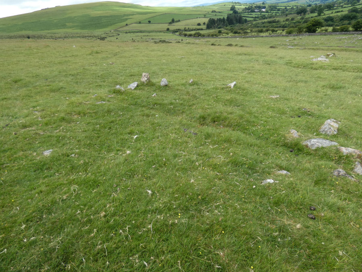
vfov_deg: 66.0
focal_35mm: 20
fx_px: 209
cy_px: 136
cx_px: 181
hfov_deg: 81.7
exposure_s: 1/640
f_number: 2.8
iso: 80
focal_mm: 3.6
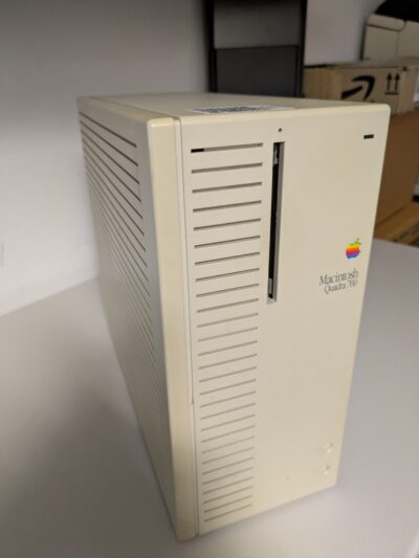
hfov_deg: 54.9
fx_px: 403
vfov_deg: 69.4
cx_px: 210
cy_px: 279
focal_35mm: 25
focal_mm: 5.43
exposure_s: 1/30
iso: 618
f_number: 1.89
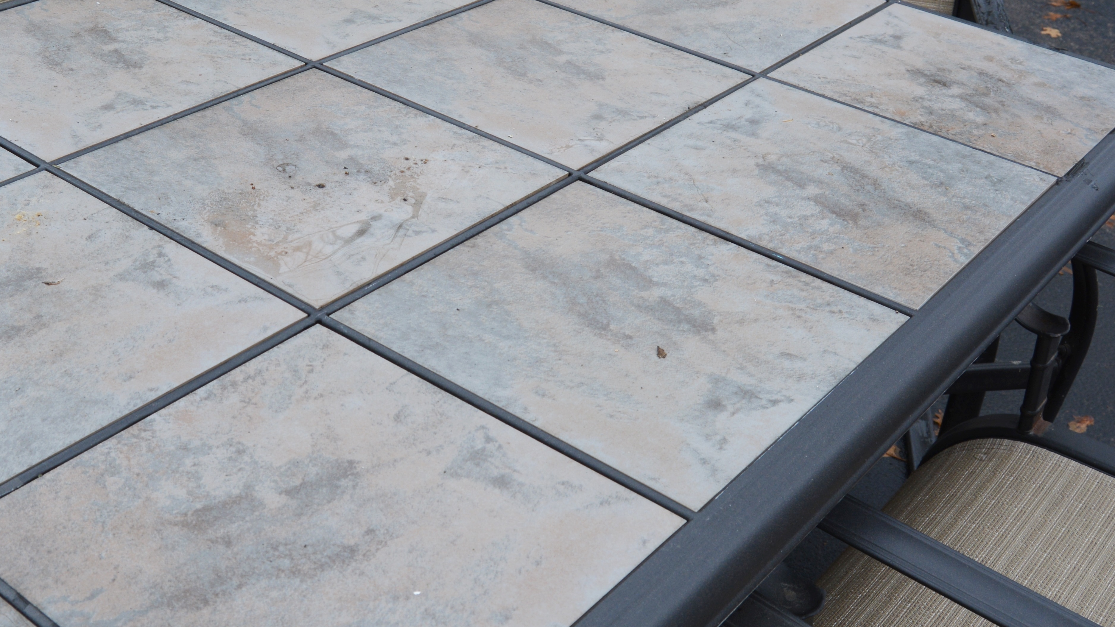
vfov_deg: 24.9
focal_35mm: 48
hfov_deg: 42.8
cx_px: 431
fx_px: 1414
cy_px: 199
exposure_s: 1/125
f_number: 5.6
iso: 200
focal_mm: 19
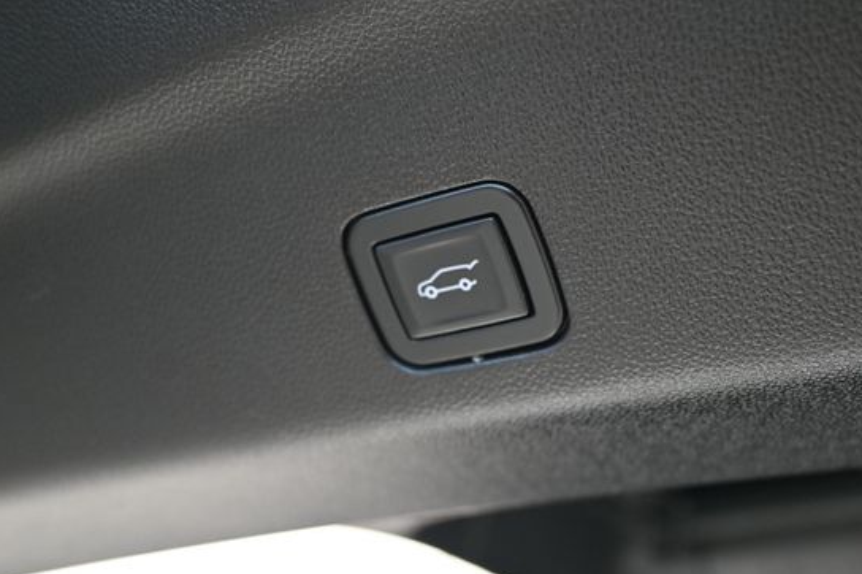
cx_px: 475
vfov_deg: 32.9
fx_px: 971
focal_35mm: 41
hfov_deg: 47.8
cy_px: 285
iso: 320
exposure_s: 1/250
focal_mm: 23
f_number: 4.2
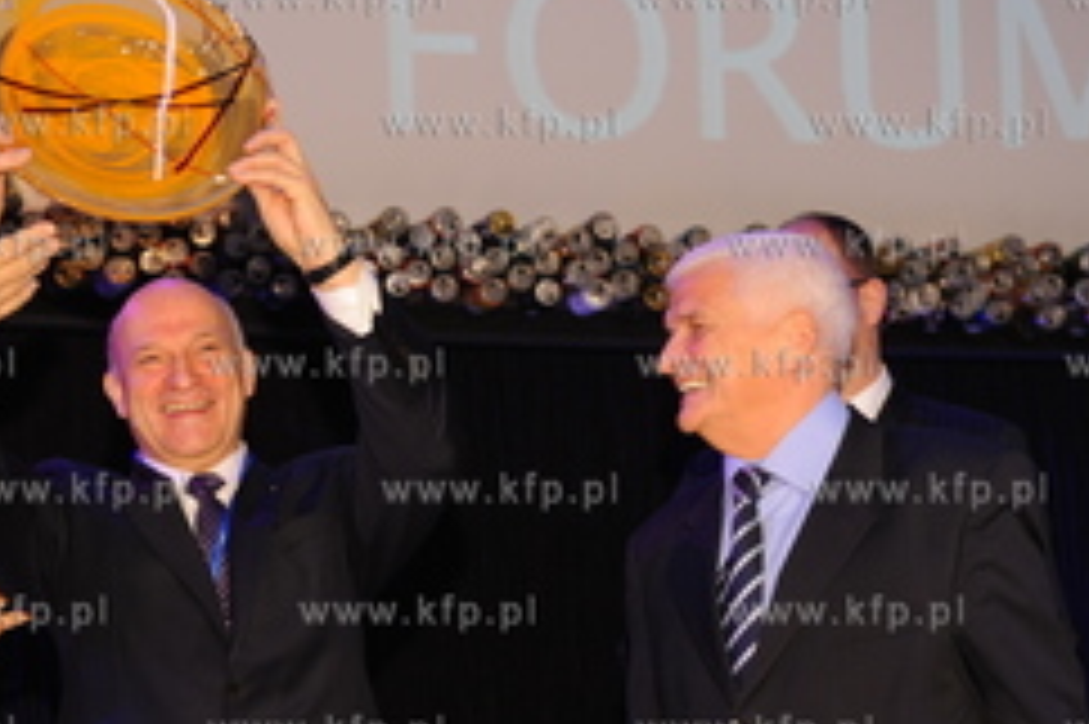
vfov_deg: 13.8
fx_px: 2993
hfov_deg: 20.4
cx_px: 230
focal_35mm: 99
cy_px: 549
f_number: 5.6
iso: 800
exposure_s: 1/100
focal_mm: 60
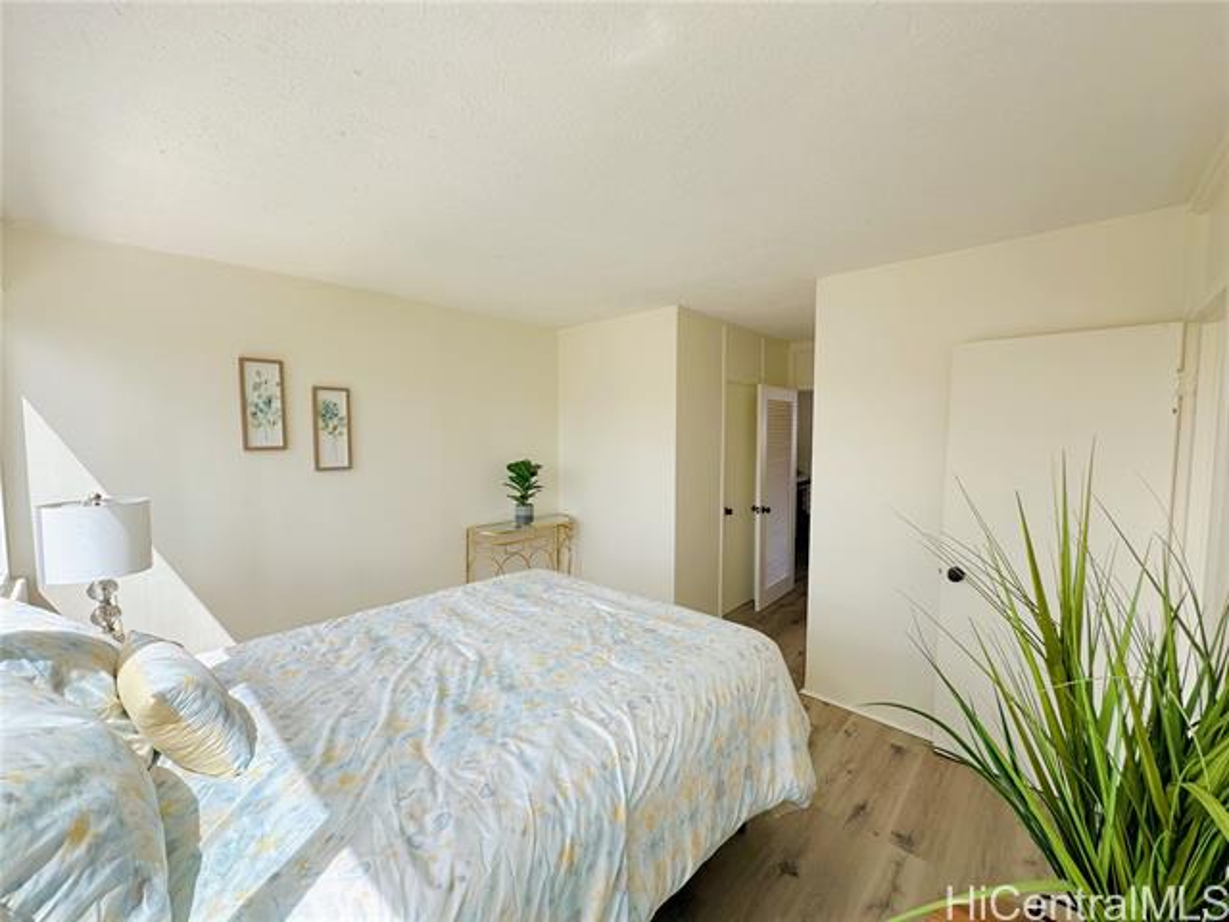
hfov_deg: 102.1
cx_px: 614
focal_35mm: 14
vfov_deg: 85.7
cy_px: 461
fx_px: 497
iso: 40
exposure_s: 1/513
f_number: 2.2
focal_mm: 2.22
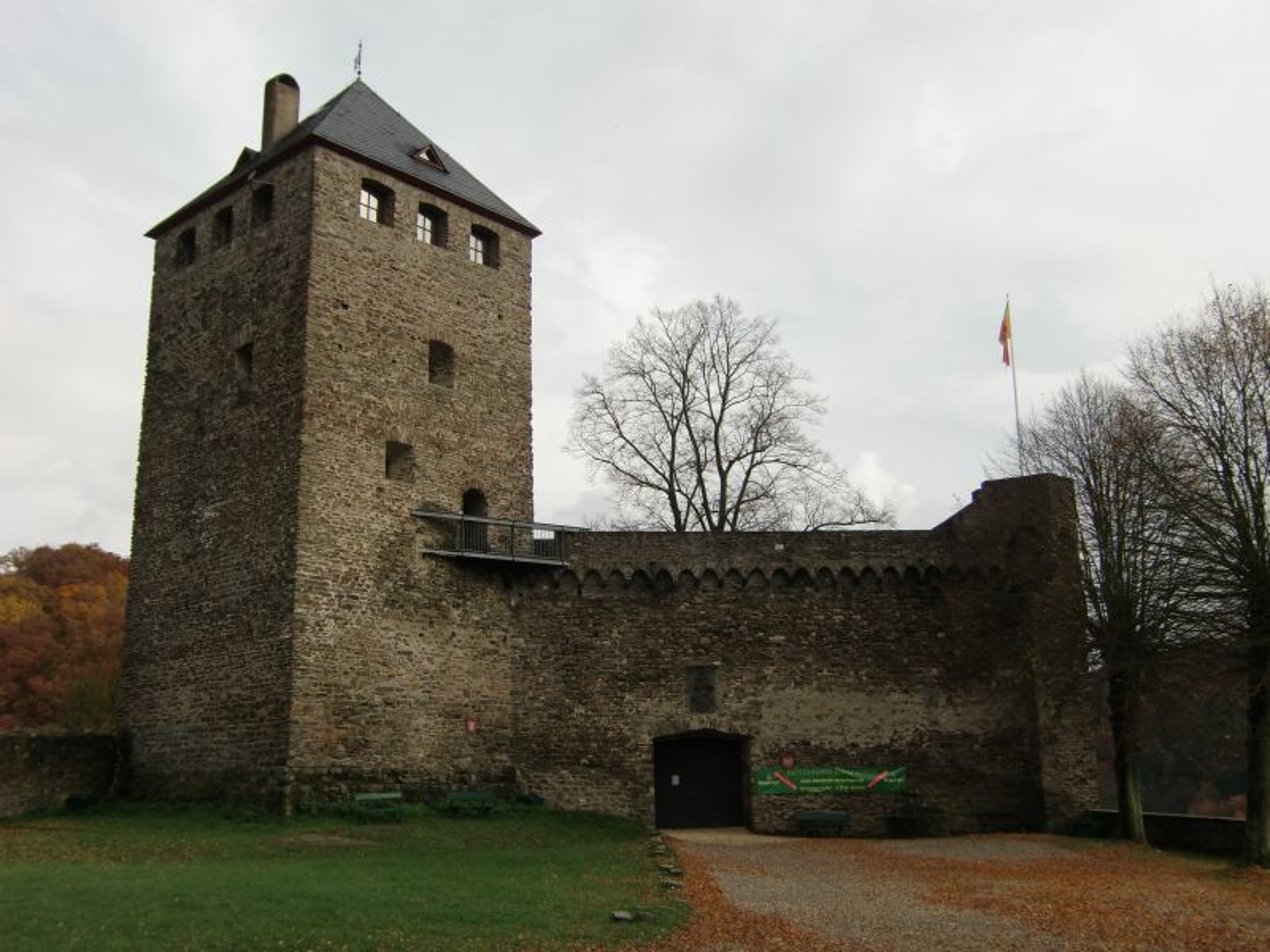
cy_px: 476
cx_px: 635
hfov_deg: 54.0
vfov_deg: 41.8
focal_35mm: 34
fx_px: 1247
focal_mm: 6.1
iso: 64
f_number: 3.6
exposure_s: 1/500
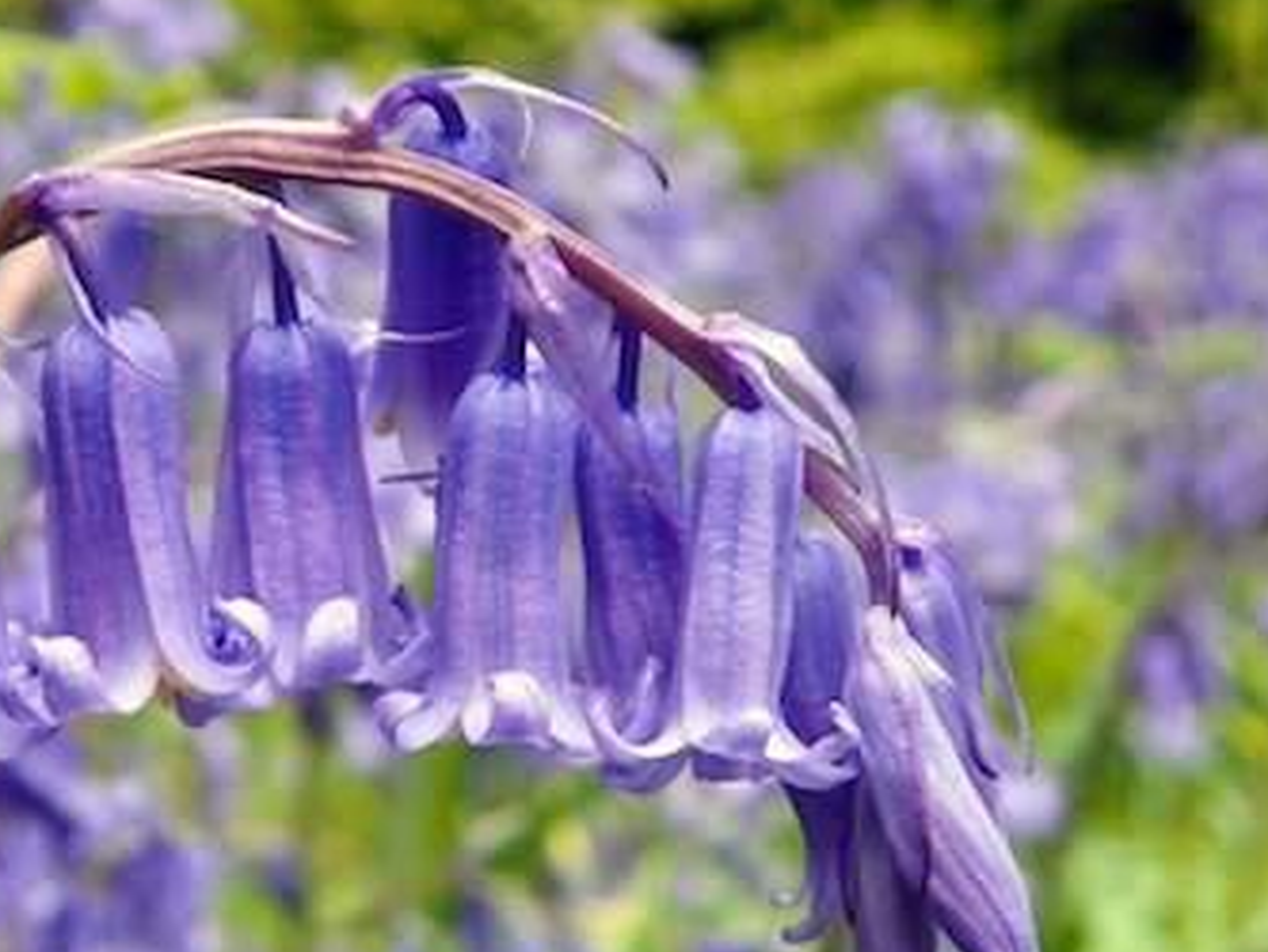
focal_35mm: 100
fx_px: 3664
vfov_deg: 14.7
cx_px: 251
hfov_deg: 19.4
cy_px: 758
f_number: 4.5
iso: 200
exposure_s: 1/250
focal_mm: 9.2
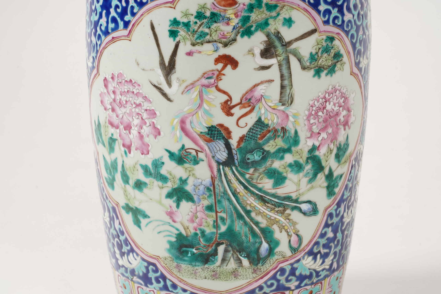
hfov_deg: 19.5
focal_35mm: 105
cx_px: 220
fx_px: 1286
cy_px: 147
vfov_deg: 13.0
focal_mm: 105
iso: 500
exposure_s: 1/125
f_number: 13
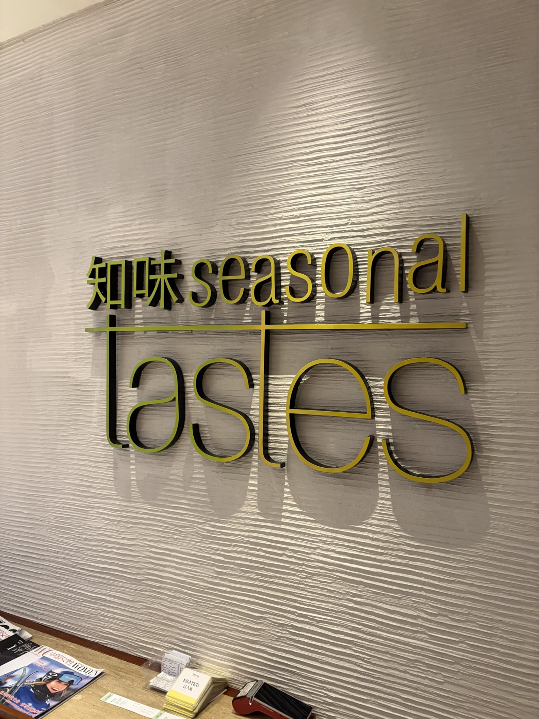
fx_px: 540
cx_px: 270
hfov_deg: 53.1
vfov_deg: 67.3
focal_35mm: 26
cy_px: 360
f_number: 1.6
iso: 160
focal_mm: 5.96
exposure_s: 1/50
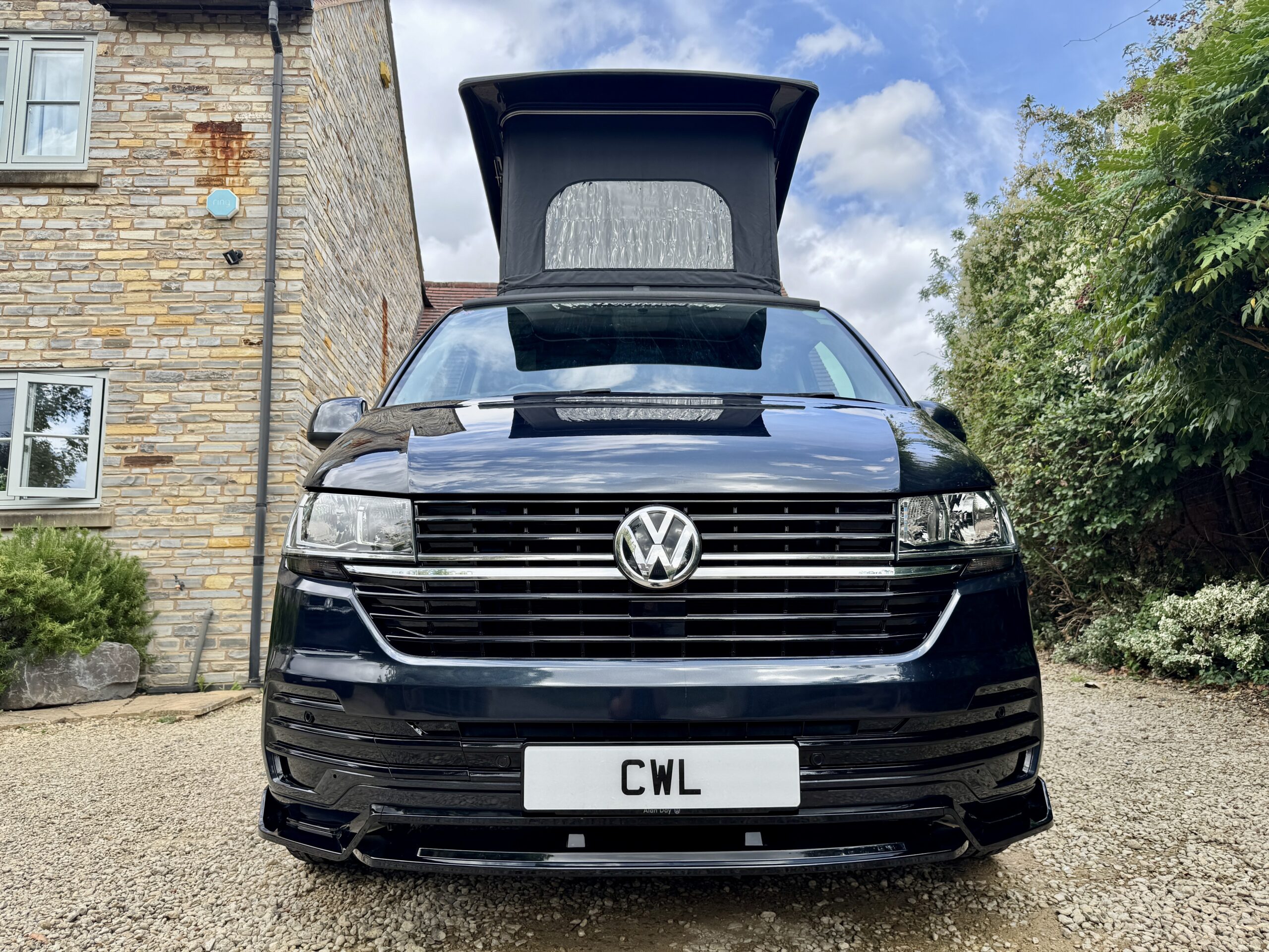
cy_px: 476
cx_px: 634
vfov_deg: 56.8
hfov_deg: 71.6
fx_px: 880
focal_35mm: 24
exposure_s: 1/1366
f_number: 1.78
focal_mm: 6.76
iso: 80
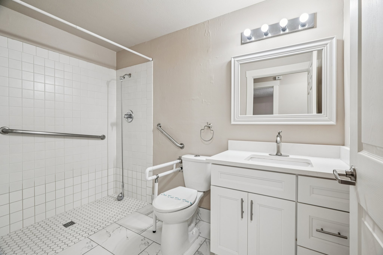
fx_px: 170
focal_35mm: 16
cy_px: 128
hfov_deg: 96.7
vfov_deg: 73.7
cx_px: 192
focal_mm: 16
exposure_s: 1/5
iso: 400
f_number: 8
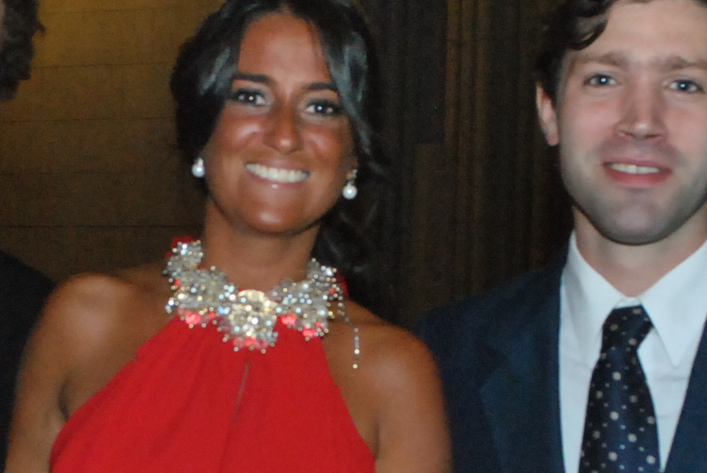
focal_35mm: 87
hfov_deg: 23.2
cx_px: 235
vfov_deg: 15.6
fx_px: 1710
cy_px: 394
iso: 1600
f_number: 5.6
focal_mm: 24
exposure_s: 1/80
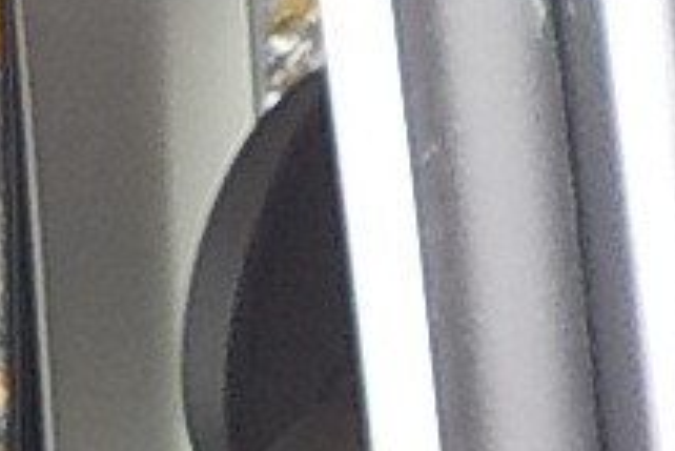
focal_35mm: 233
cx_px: -1066
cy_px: 1441
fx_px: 4372
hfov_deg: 8.0
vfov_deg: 5.5
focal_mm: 4.1
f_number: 3.3
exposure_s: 1/40
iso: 125
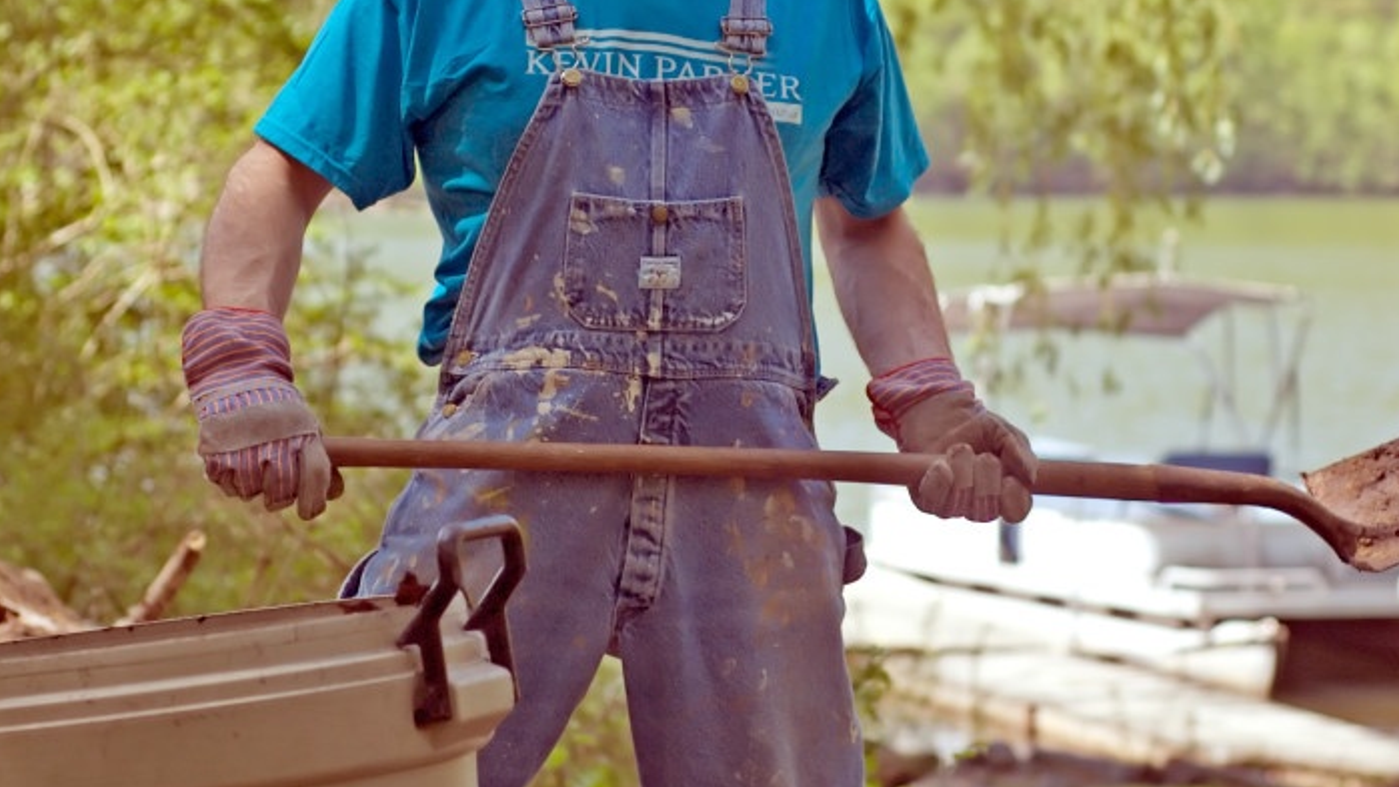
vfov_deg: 10.5
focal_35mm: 115
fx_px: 4266
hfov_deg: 18.6
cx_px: 795
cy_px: 223
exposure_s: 1/1000
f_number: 2.8
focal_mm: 50
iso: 200
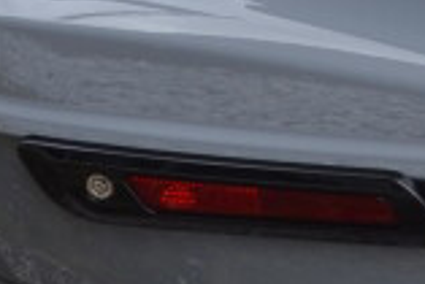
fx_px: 2978
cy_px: -187
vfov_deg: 5.4
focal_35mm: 252
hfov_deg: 8.1
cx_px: 51
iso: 100
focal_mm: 22
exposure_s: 1/200
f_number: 7.1
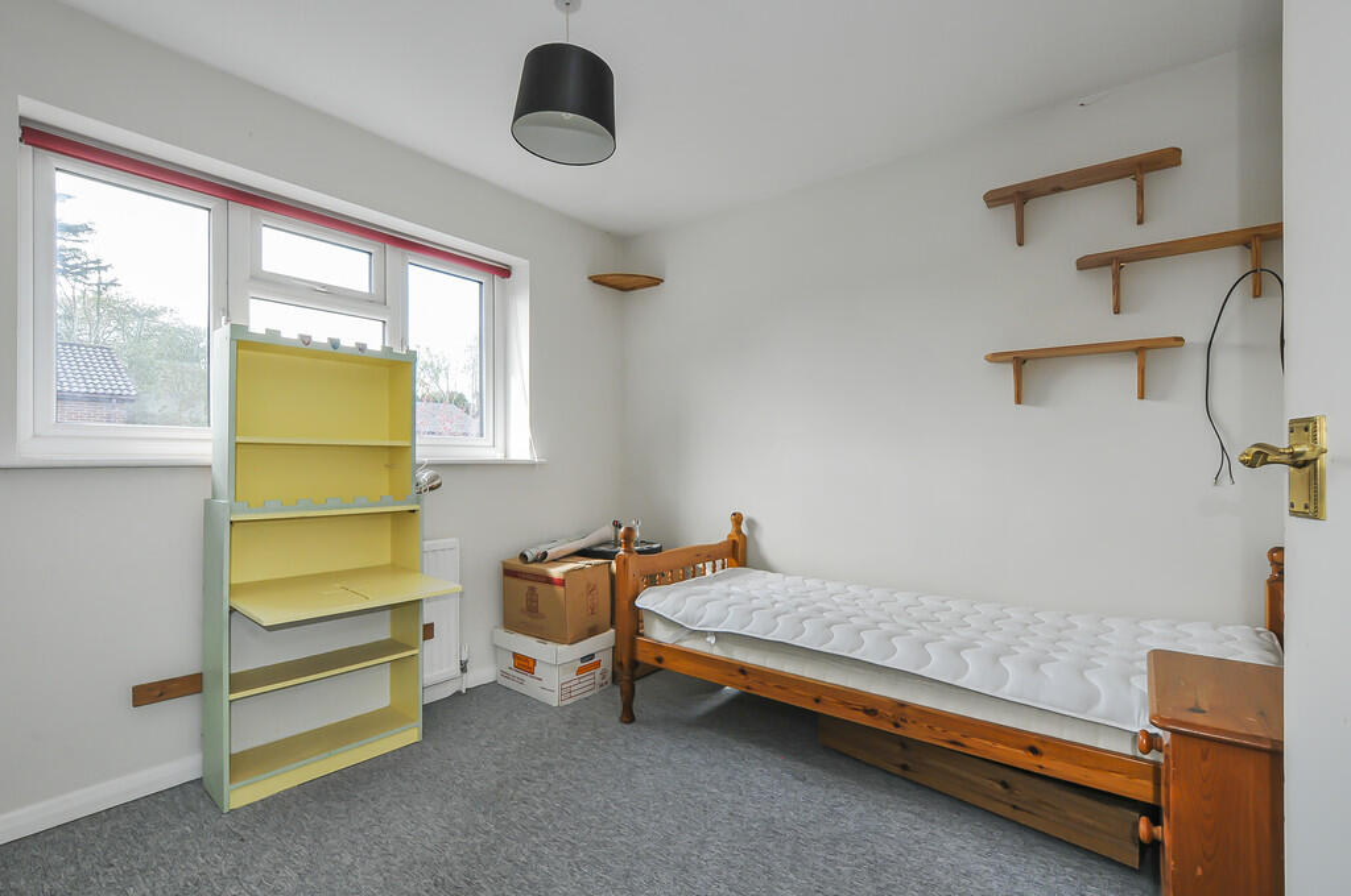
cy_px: 448
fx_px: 562
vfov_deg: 77.2
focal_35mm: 15
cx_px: 676
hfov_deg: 100.5
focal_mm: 10
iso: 400
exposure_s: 1/15
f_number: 13
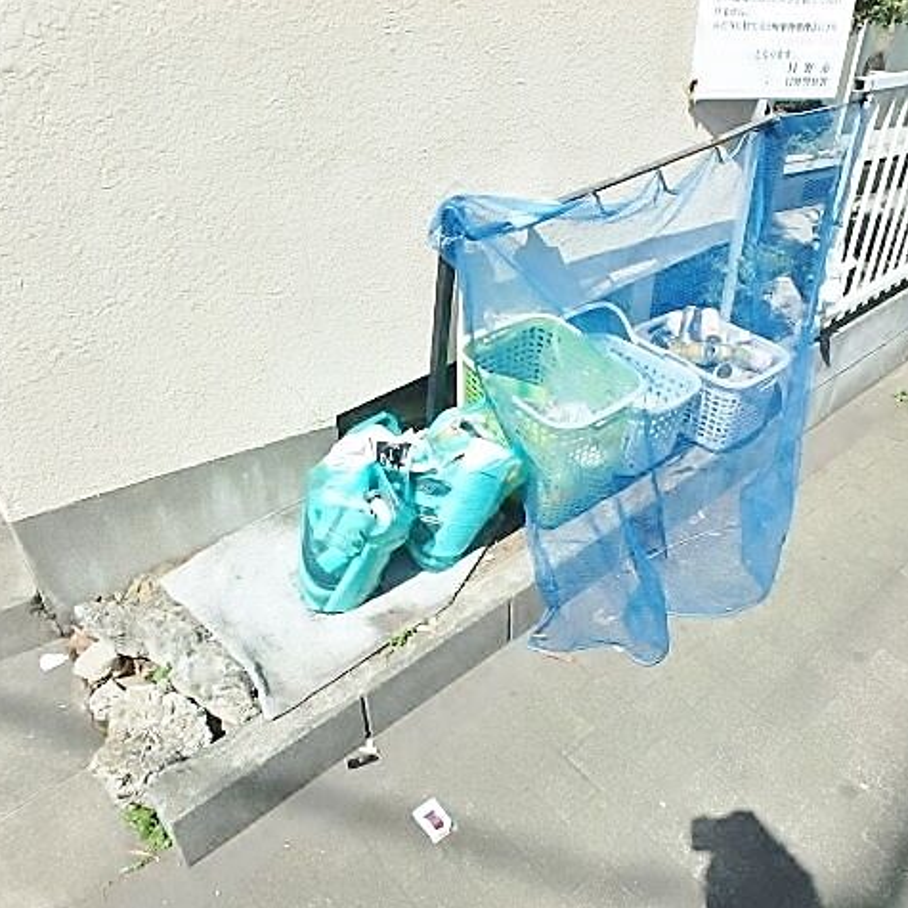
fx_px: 742
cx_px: 528
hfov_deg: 62.6
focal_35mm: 25
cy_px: 453
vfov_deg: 62.9
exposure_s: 1/400
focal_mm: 3.7
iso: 125
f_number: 6
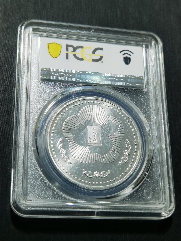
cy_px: 120
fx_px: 411
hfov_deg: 24.8
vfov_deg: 32.7
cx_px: 90
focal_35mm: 59
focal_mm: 6.67
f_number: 1.9
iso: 80
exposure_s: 1/100
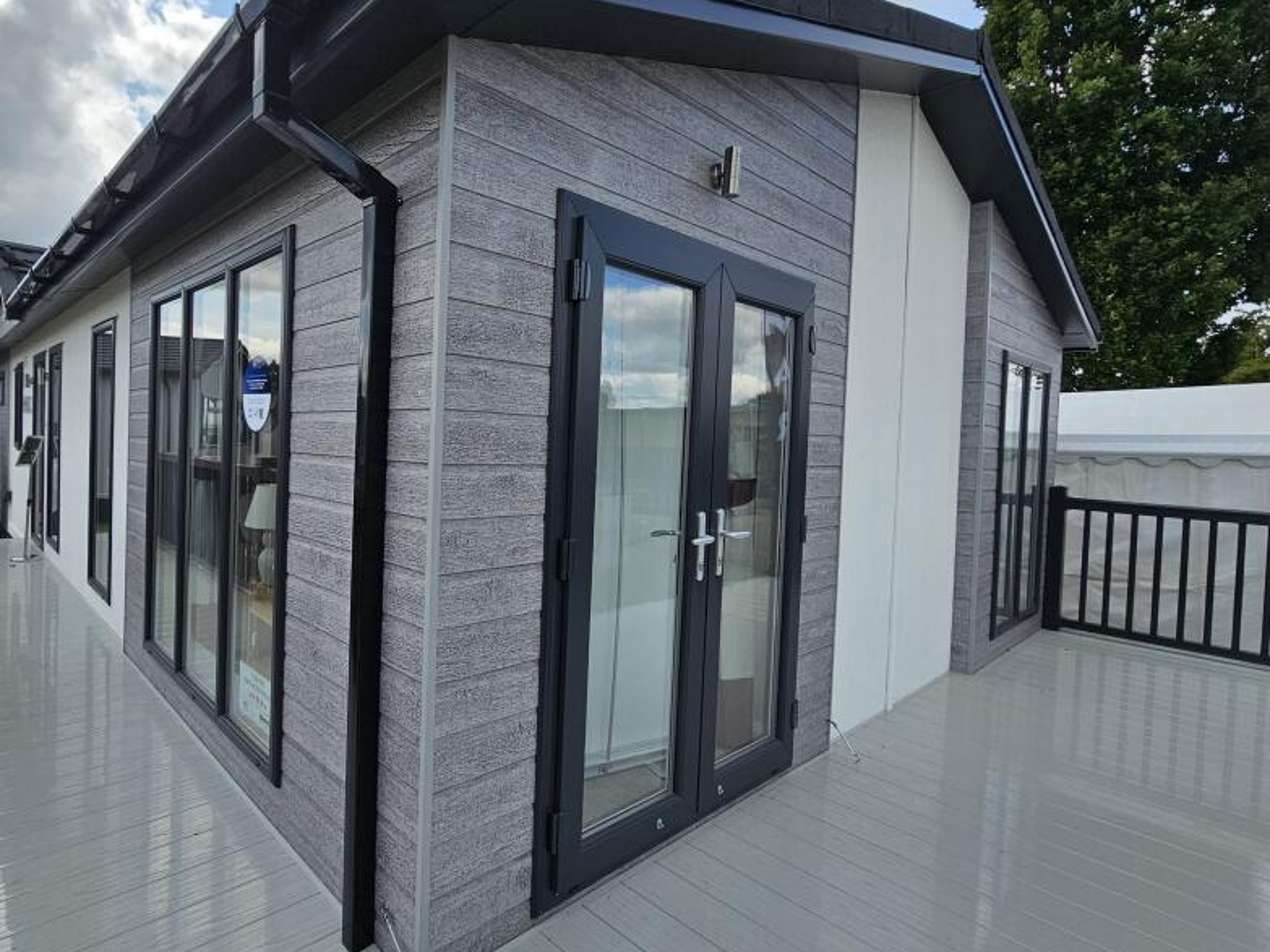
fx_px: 624
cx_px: 519
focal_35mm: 17
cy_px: 440
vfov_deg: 74.6
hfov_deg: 90.1
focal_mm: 2.2
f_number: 2.2
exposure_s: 1/1994
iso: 50
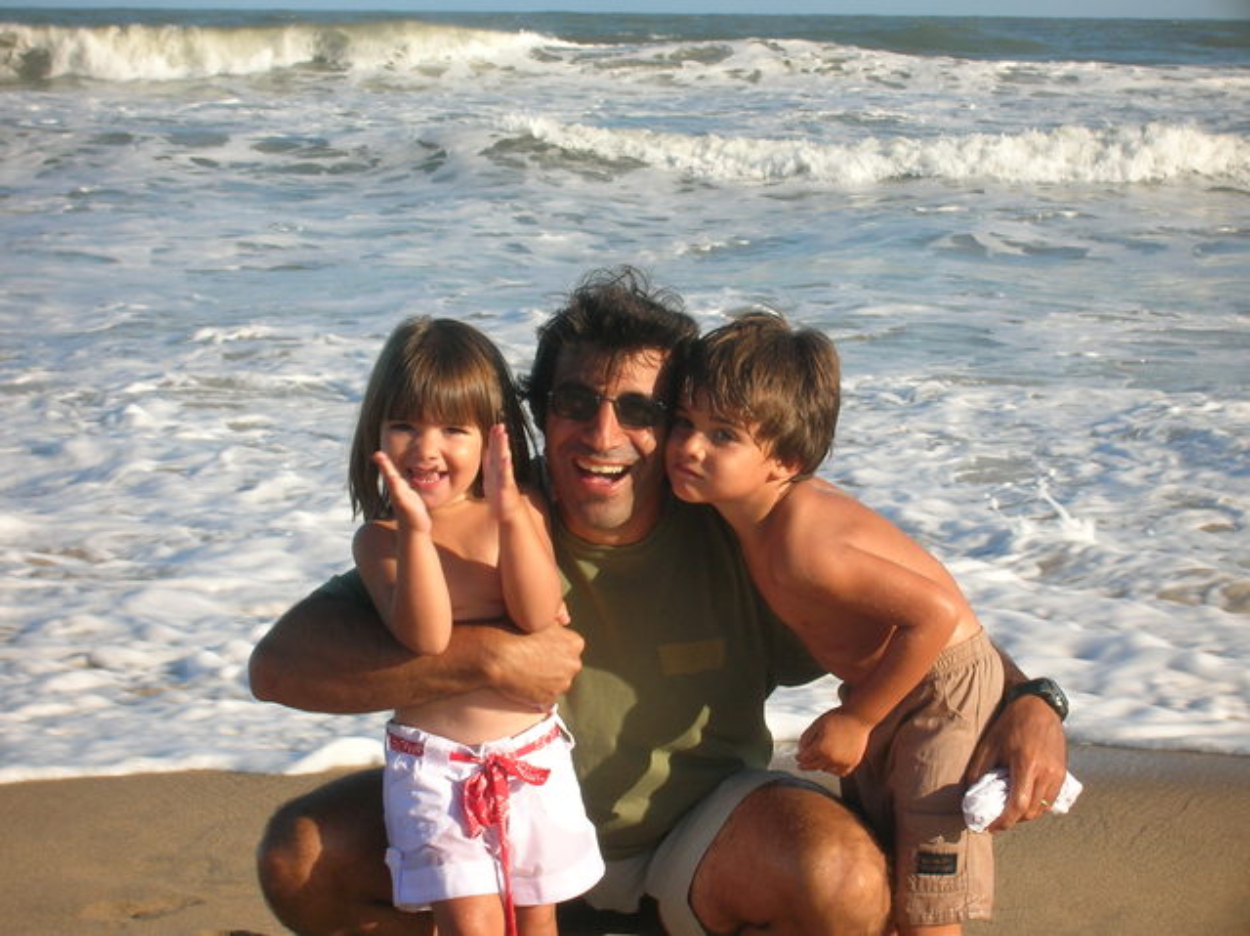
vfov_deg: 14.5
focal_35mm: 102
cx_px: 625
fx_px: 3681
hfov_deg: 19.3
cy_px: 468
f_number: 8.2
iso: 50
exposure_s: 1/123
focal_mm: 17.1
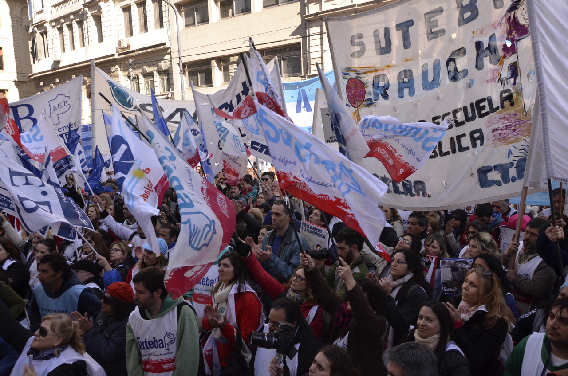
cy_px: 188
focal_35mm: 27
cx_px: 284
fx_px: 425
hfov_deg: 67.5
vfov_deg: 47.7
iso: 400
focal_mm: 18
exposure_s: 1/500
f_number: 5.6
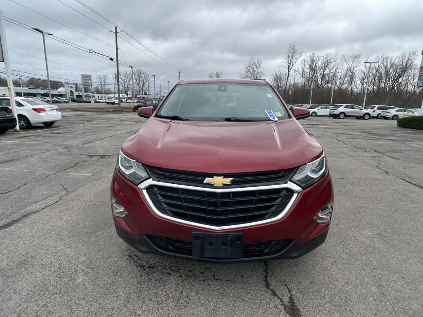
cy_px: 158
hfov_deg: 65.3
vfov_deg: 51.4
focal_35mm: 27
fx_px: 330
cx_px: 209
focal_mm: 5.7
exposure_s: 1/1079
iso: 50
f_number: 1.5
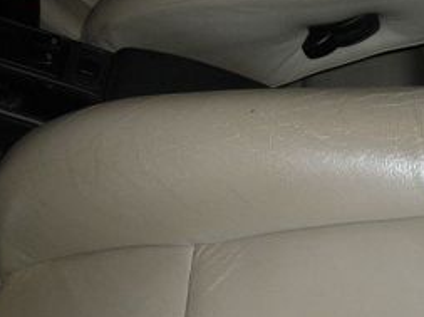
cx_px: 266
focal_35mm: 57
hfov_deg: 33.6
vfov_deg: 25.3
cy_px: 239
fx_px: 697
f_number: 3.5
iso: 400
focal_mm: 6.3
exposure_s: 1/50
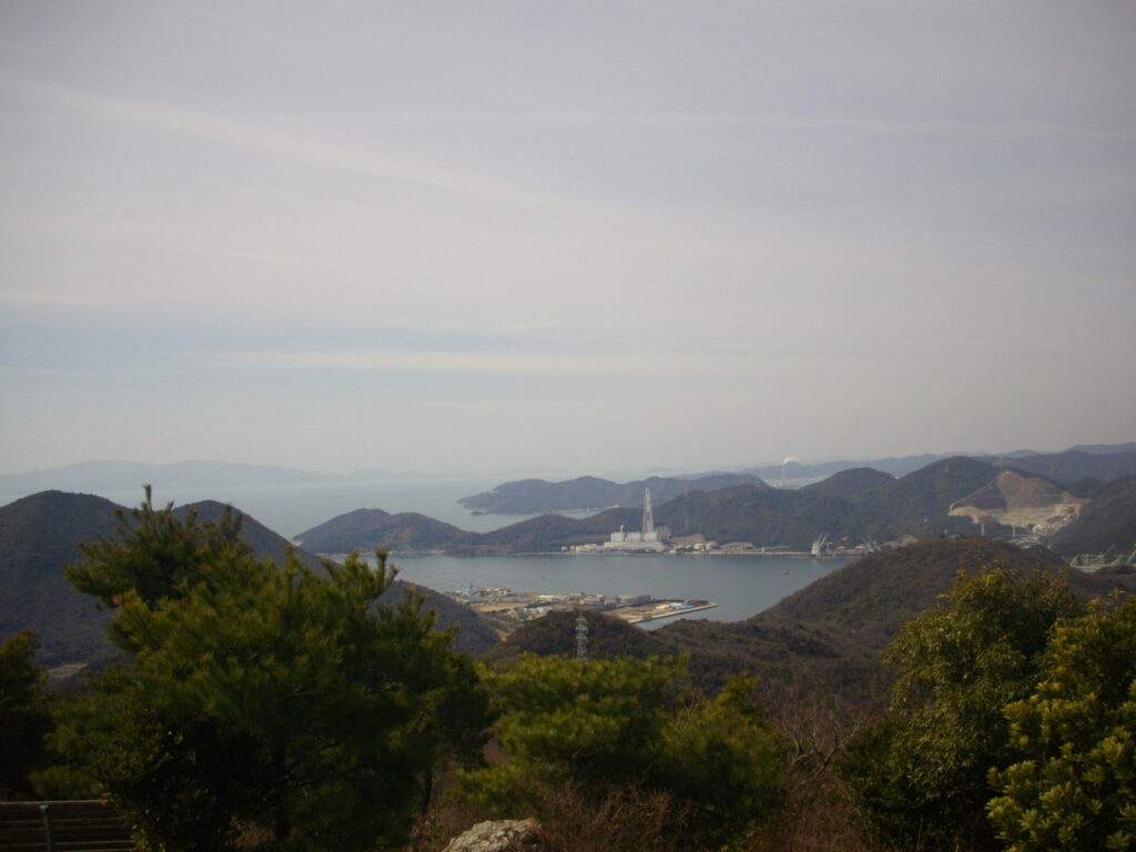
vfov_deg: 38.7
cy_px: 426
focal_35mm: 37
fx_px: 1214
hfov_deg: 50.1
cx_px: 568
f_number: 5.6
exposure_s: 1/640
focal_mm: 6.2
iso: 100
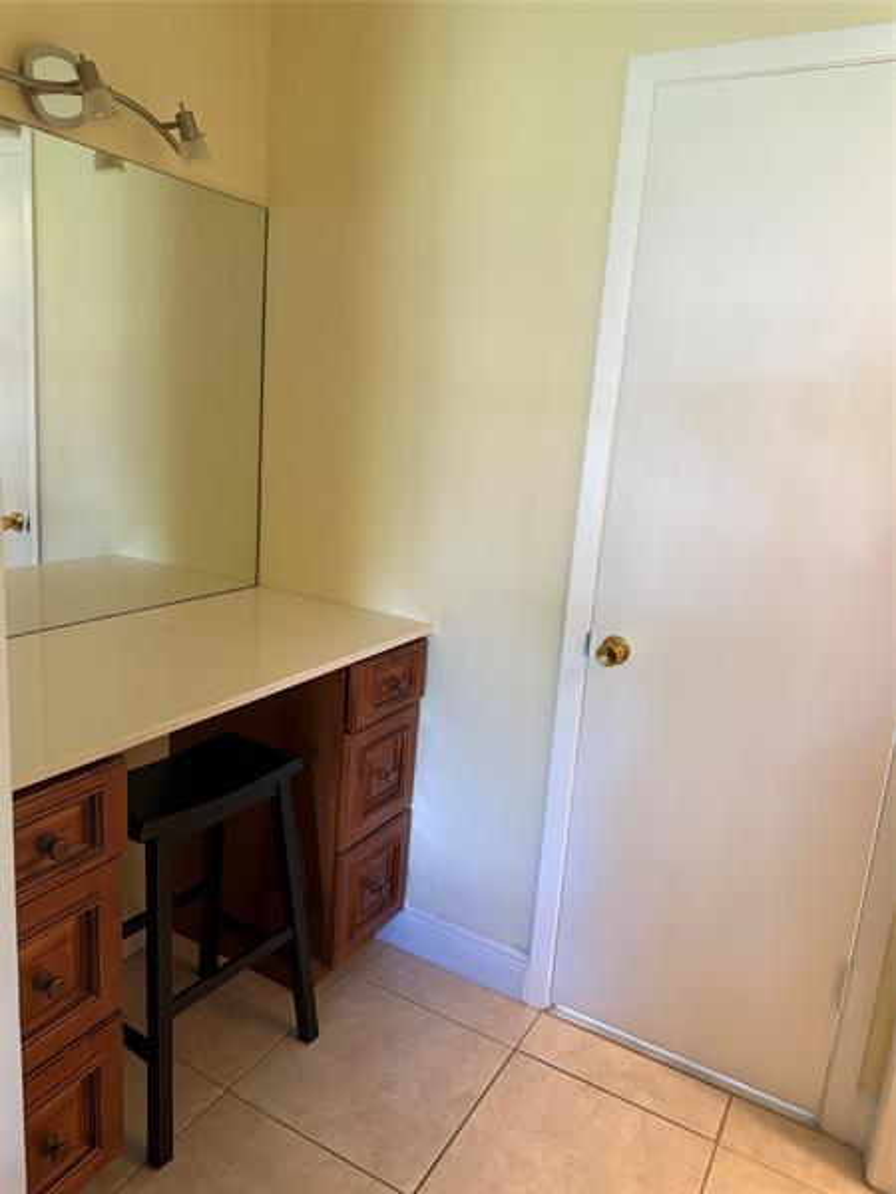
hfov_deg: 56.8
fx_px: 828
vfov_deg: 71.6
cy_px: 597
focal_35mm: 24
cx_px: 448
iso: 320
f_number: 1.78
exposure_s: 1/60
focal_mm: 6.76
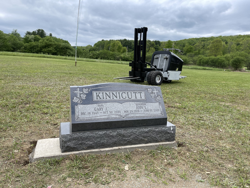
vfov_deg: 53.1
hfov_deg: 67.3
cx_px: 125
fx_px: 188
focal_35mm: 26
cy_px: 94
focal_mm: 5.1
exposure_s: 1/1038
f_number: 1.6
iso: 32
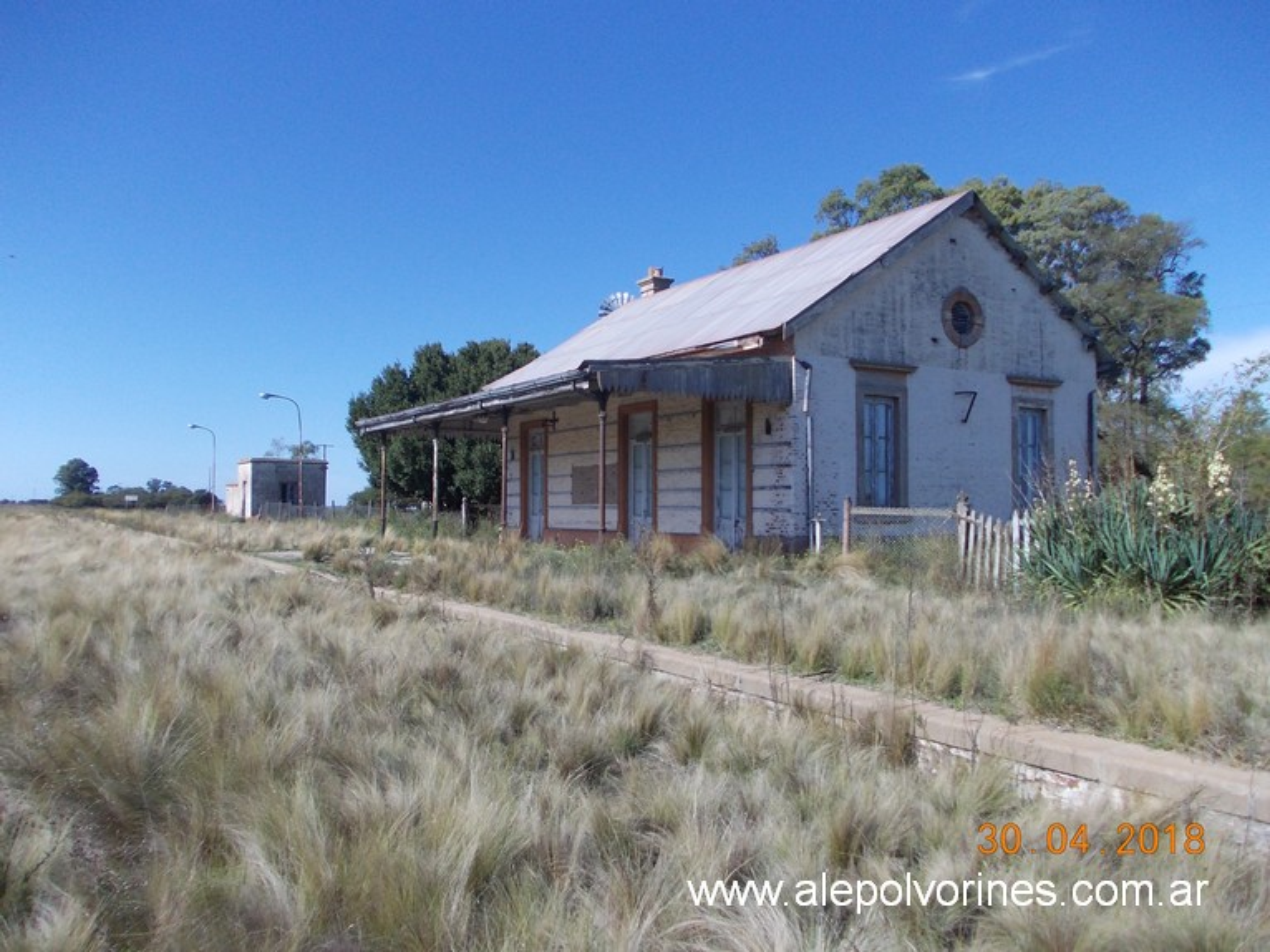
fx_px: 1027
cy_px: 476
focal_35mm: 28
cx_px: 635
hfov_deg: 63.5
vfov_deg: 49.7
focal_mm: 4
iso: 80
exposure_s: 1/320
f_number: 5.4
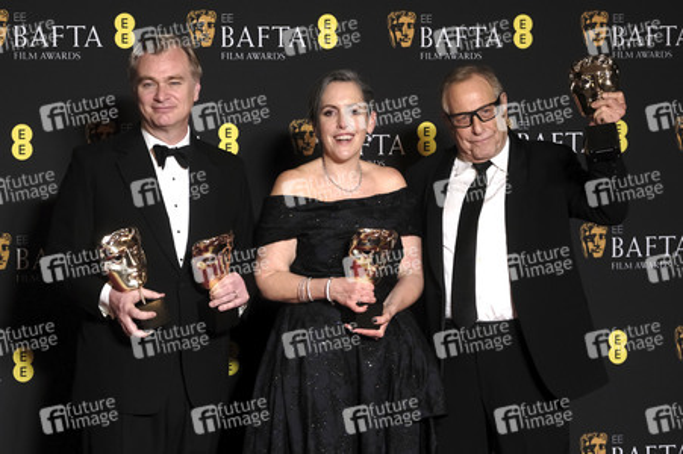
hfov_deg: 18.3
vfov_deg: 12.2
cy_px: 227
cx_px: 342
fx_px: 2123
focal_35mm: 112
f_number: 2.8
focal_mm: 74.4
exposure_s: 1/250
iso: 1600
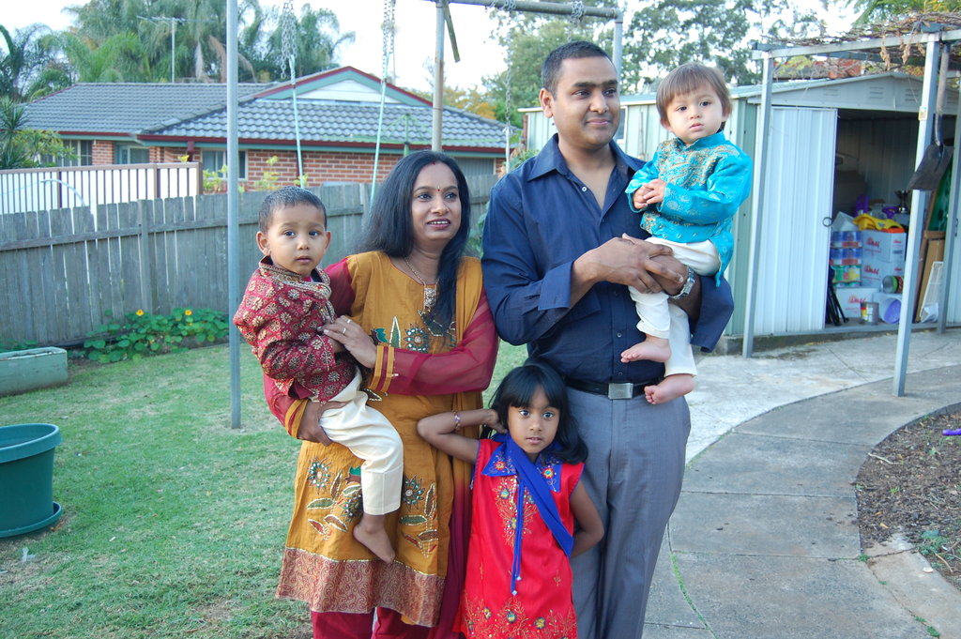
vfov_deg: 34.2
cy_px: 320
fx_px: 1040
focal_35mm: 39
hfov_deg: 49.6
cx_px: 480
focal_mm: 26
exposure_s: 1/60
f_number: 4
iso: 400
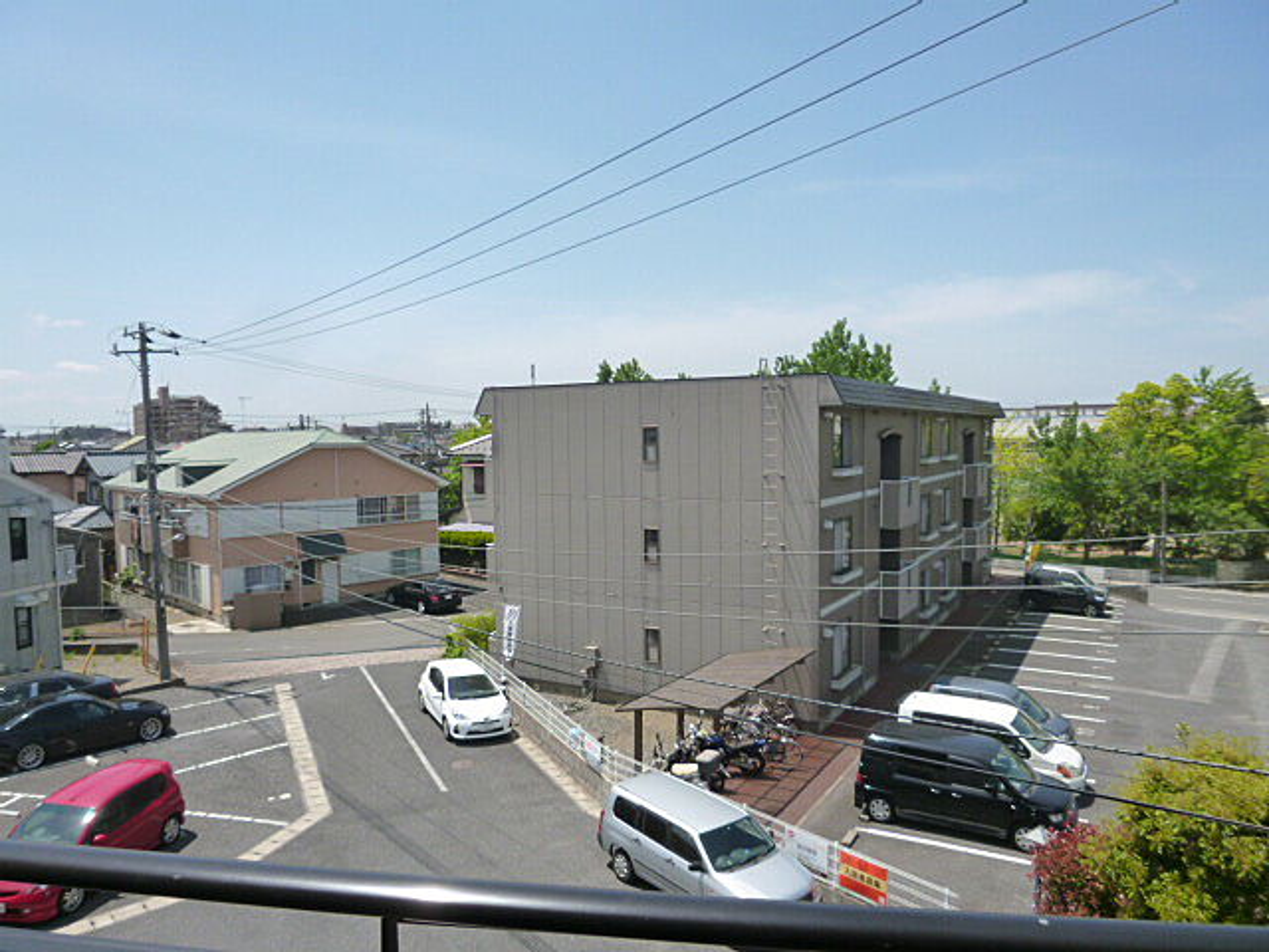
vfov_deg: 56.8
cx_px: 634
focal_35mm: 24
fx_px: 880
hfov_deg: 71.6
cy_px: 476
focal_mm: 4.3
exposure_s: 1/200
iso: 160
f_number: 8
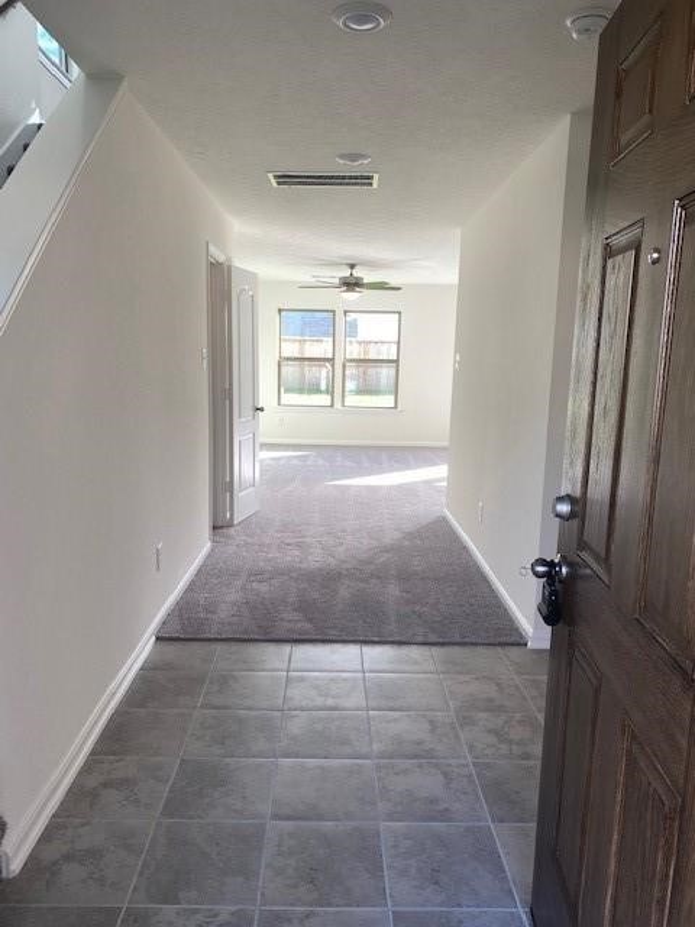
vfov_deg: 67.3
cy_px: 464
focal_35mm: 26
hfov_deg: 53.1
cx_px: 348
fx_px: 696
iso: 32
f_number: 1.8
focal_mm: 4.25
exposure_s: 1/120
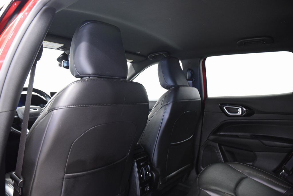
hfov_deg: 73.7
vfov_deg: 53.2
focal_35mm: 24
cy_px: 98
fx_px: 195
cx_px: 146
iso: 4000
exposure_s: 1/15
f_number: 4
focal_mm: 24
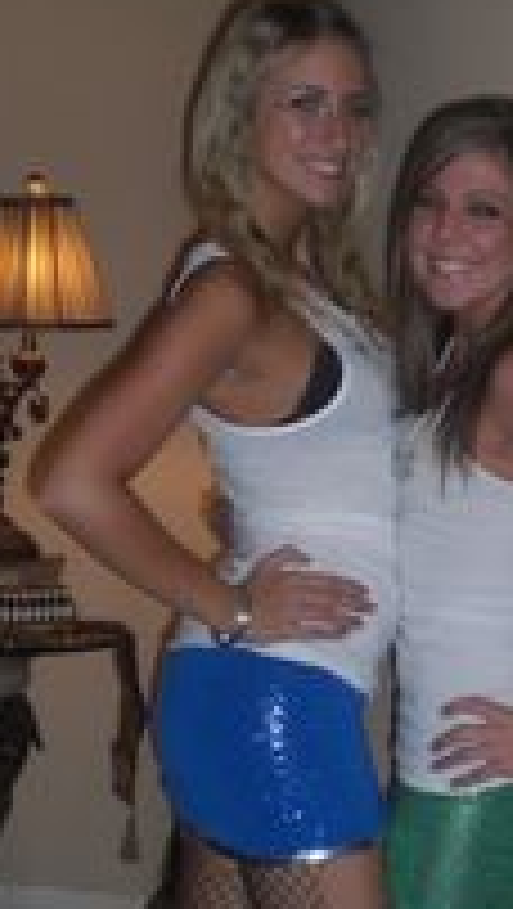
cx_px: 477
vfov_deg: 19.4
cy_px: 621
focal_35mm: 110
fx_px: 2653
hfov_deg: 11.0
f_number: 3.6
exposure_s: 1/60
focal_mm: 8.44
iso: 200
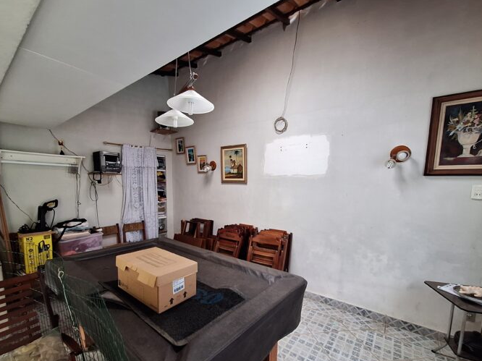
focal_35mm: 15
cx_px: 226
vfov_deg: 81.2
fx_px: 209
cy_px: 206
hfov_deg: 98.1
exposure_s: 1/24
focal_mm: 1.74
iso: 200
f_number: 2.2
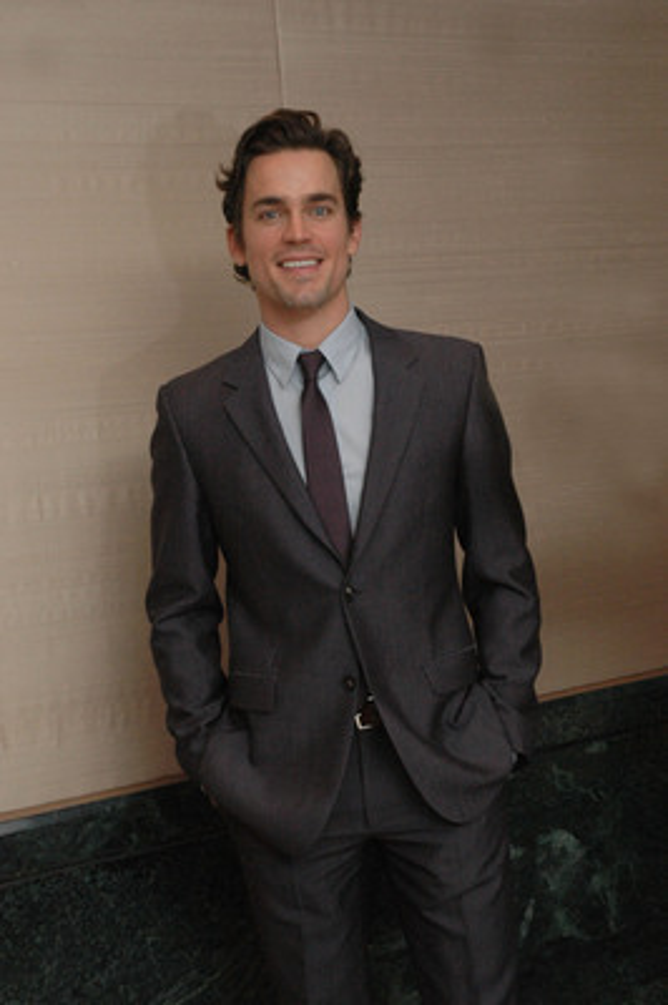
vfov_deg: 38.9
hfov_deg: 26.4
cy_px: 502
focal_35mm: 51
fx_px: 1422
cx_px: 334
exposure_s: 1/160
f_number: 10
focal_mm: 34
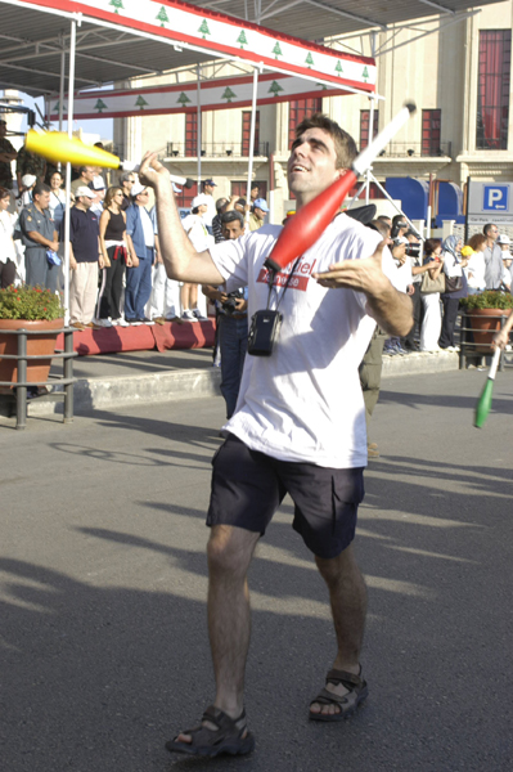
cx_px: 256
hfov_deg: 20.6
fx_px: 1413
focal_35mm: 66
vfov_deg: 30.5
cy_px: 386
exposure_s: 1/200
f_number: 8
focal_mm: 44
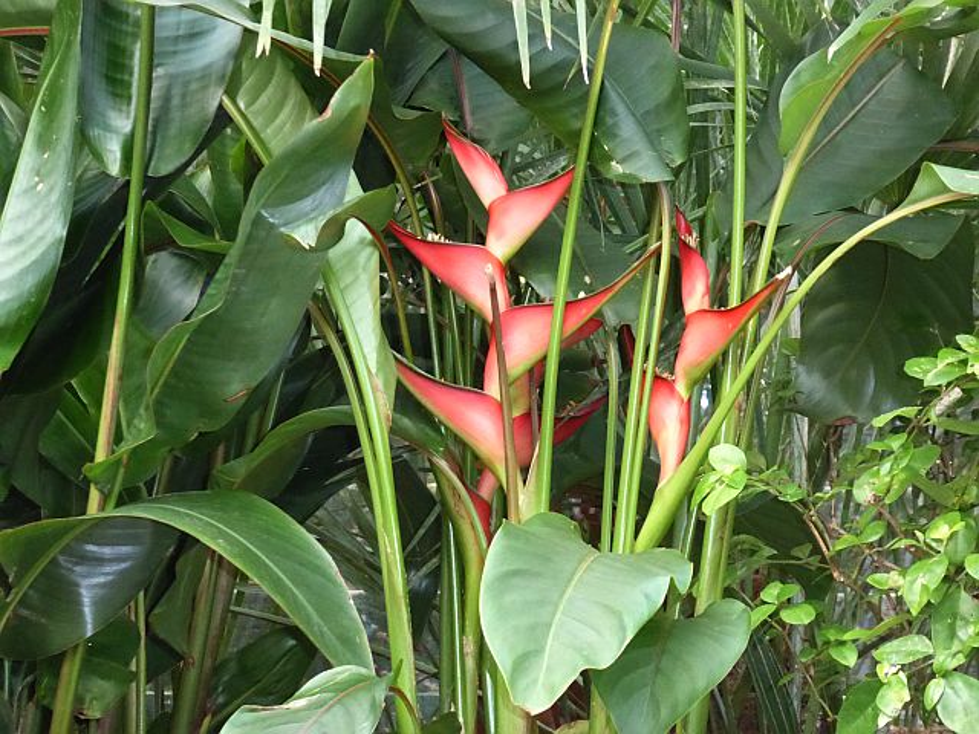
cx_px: 490
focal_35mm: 172
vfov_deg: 8.6
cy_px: 367
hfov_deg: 11.5
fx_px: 4864
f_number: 5.6
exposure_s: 1/60
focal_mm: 30.9
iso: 1600
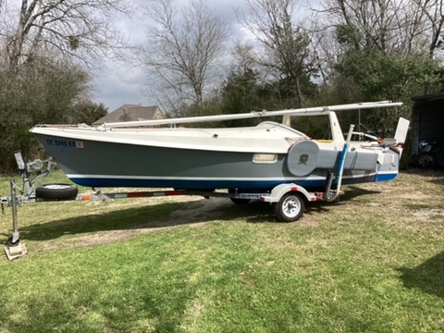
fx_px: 398
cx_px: 222
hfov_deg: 58.4
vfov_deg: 45.4
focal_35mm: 31
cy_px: 166
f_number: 2.4
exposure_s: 1/1597
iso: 25
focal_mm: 3.3
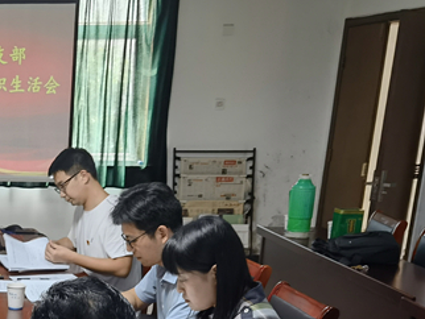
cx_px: -78
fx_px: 823
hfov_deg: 26.0
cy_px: 327
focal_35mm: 67
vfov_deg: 21.1
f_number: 1.9
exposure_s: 1/60
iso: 200
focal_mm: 6.67
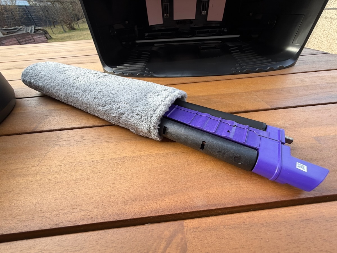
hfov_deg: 102.1
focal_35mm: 14
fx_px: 136
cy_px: 126
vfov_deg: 85.7
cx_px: 168
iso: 40
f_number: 2.2
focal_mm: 2.22
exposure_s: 1/174
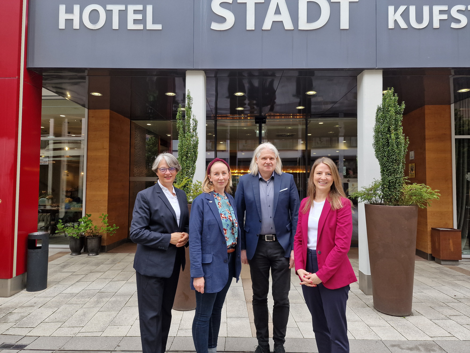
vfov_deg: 58.9
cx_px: 235
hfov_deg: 73.9
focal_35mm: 23
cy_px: 176
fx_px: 312
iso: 50
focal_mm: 6.4
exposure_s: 1/180
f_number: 1.8
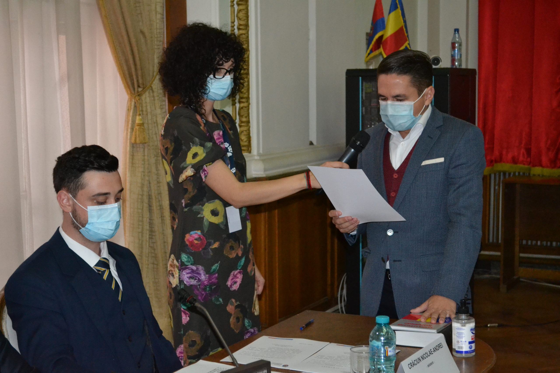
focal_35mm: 68
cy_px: 186
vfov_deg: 20.2
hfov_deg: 29.9
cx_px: 280
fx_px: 1050
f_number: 5.3
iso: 3200
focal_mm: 45
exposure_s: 1/60
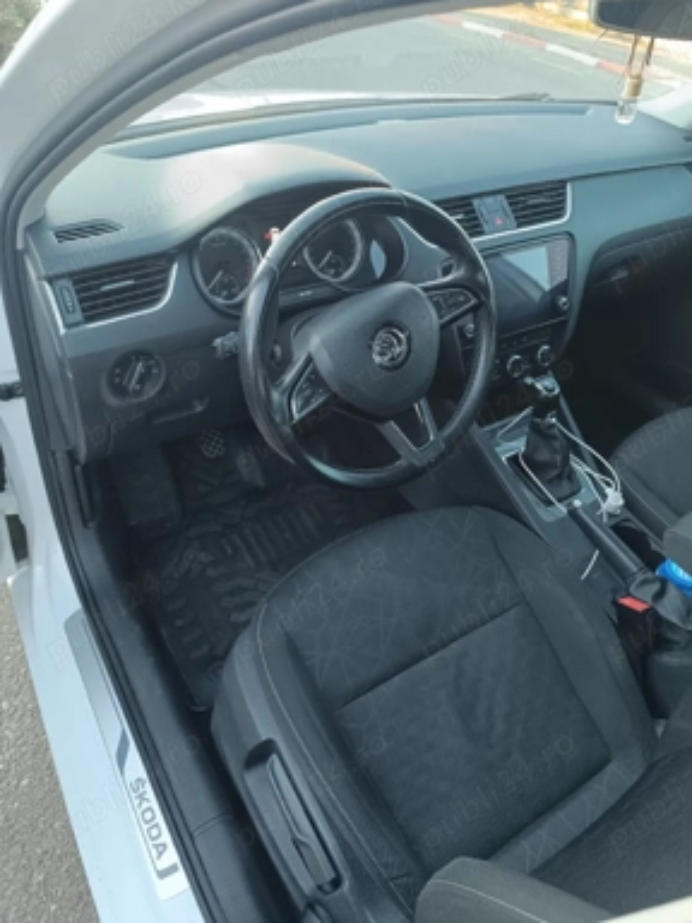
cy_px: 445
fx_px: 666
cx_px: 358
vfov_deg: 69.4
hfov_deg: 54.9
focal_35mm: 25
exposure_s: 1/101
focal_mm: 6.14
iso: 778
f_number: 1.65
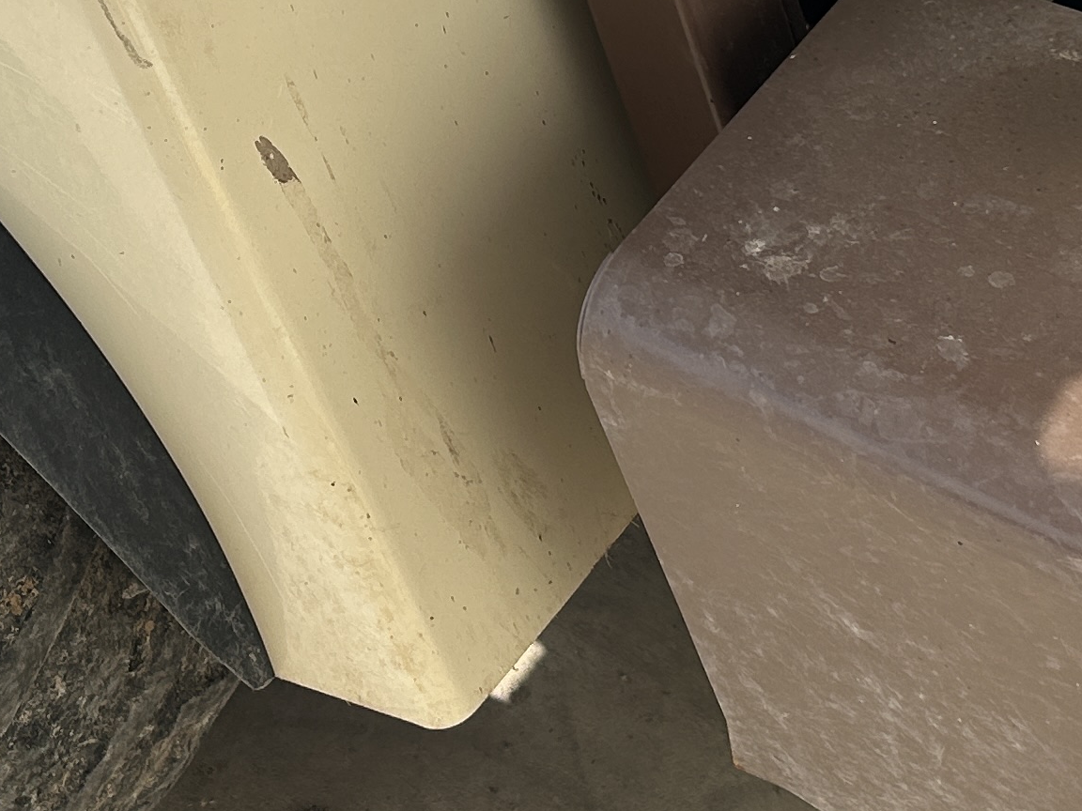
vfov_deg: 15.8
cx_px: 378
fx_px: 2844
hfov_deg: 21.5
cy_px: -100
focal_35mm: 91
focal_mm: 5.7
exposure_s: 1/1808
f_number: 1.5
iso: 50
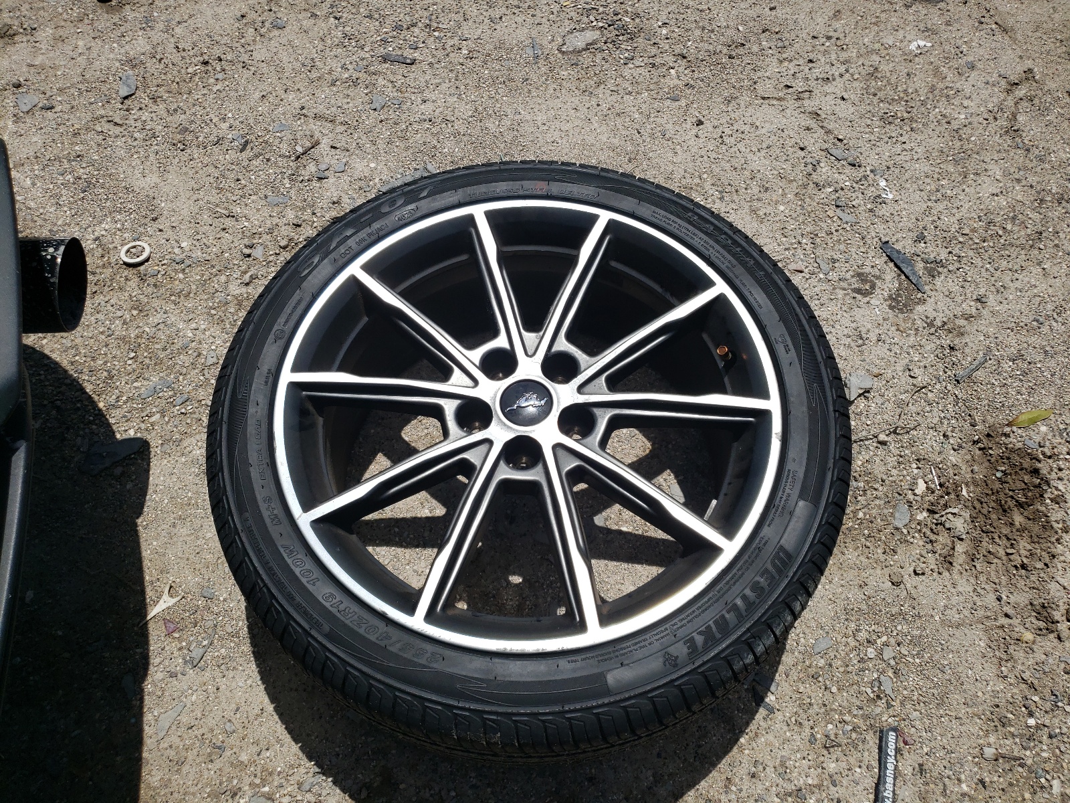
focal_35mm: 26
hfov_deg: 67.3
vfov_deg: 53.1
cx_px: 535
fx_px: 804
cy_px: 402
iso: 50
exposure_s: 1/10000
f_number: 1.5
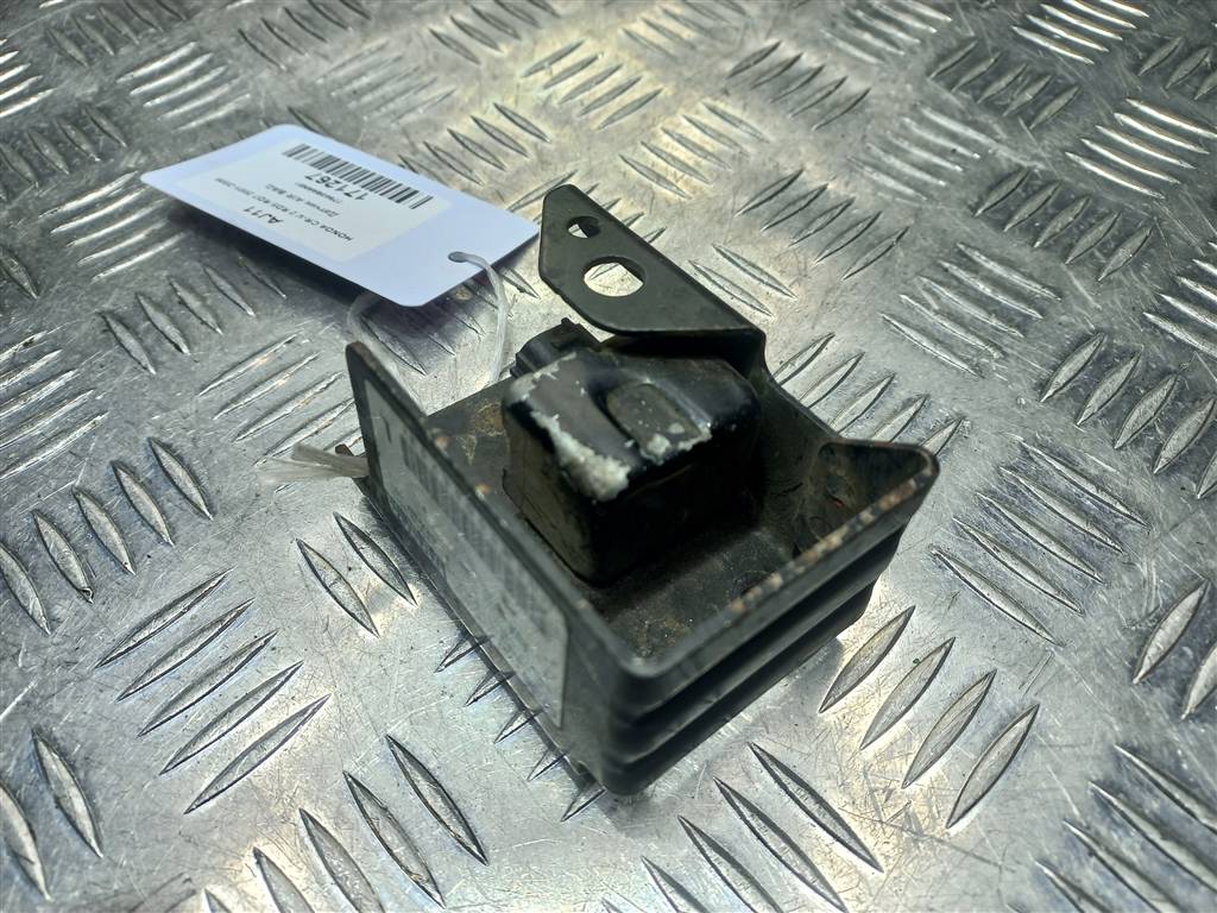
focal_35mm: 25
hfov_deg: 69.4
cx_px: 608
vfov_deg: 54.9
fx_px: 879
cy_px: 456
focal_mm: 4.6
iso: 40
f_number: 1.8
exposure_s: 1/100
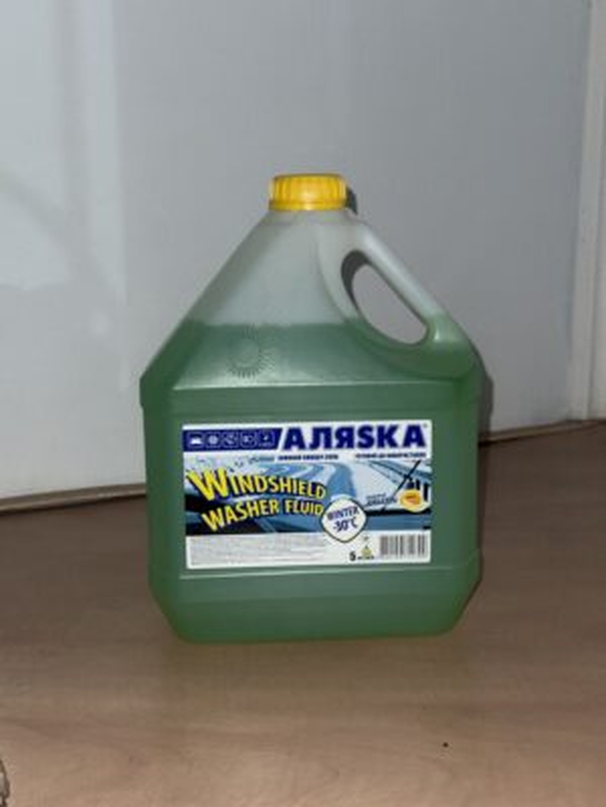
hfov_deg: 30.3
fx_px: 1120
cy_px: 404
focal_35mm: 48
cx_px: 303
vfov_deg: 39.7
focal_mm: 6.76
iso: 100
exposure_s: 1/26
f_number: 1.78
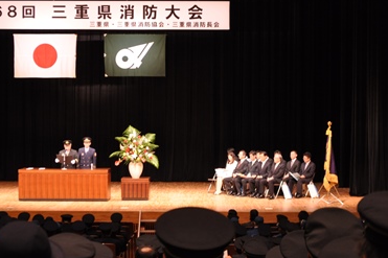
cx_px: 190
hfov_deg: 20.5
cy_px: 133
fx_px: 1073
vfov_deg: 13.7
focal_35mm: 100
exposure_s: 1/13
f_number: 5.6
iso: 800
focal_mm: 55
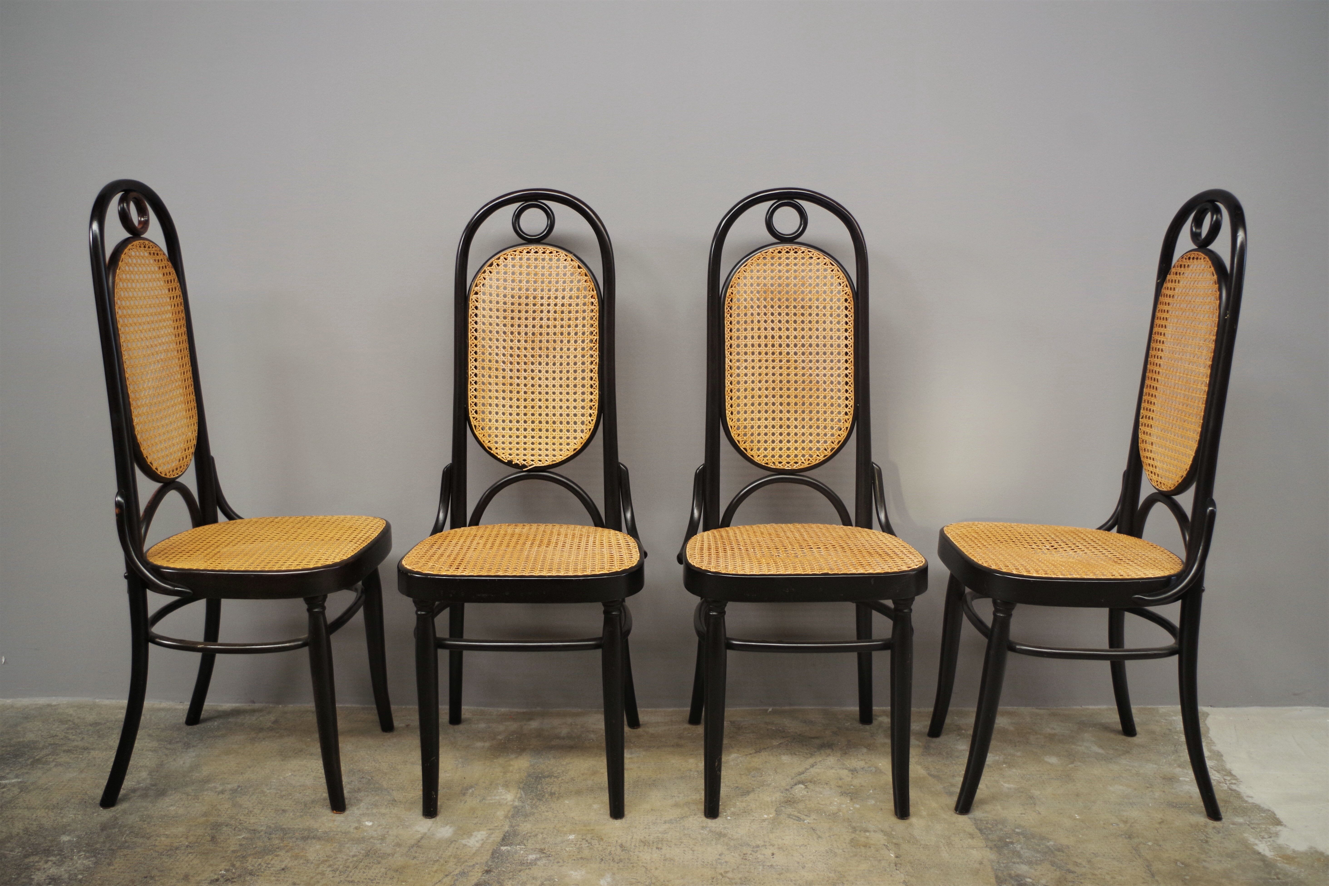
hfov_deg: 61.9
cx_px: 664
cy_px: 443
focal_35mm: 30
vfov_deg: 43.6
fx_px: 1107
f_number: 4
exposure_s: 1/60
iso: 400
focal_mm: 20
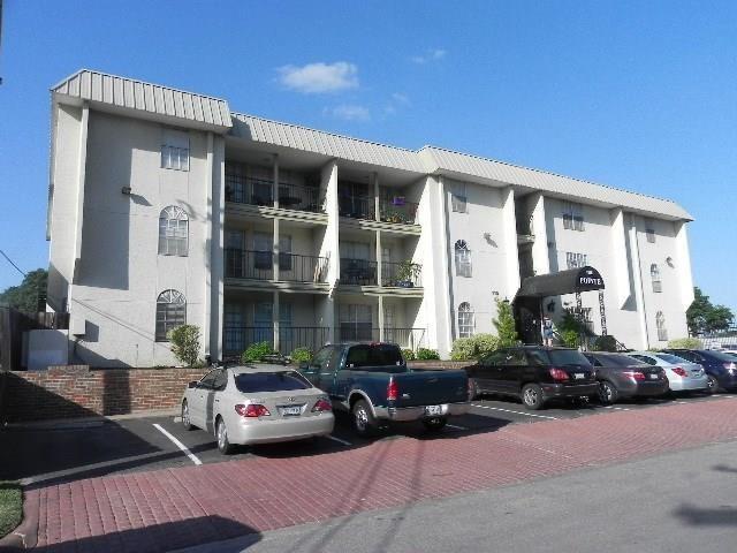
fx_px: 554
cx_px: 368
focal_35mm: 26
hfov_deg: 67.3
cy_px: 276
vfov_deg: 53.1
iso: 160
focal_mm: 4.6
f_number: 7.1
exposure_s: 1/422
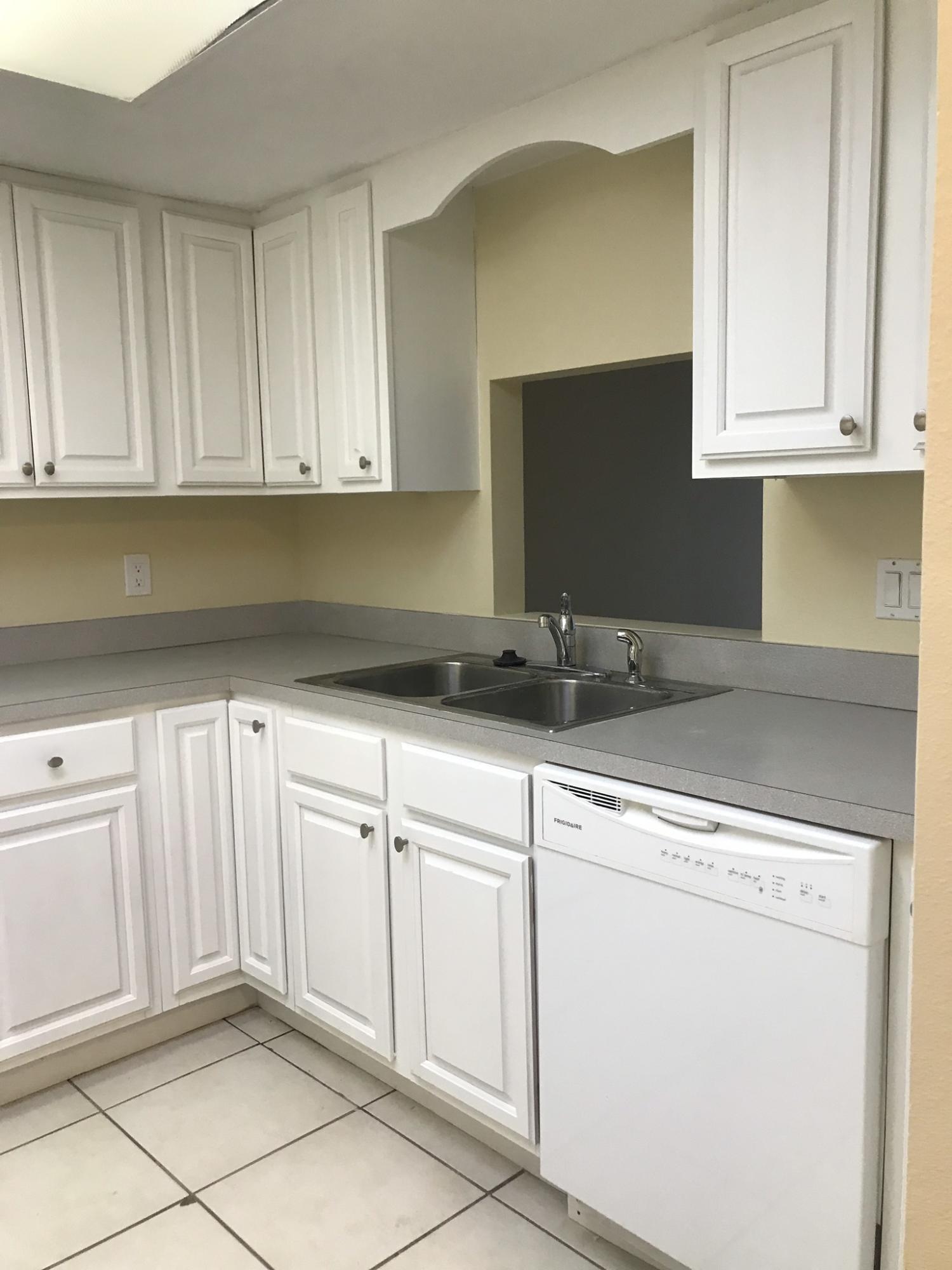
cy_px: 635
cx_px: 476
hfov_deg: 49.7
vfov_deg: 63.4
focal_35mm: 28
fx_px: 1027
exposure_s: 1/30
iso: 40
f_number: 1.8
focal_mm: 3.99
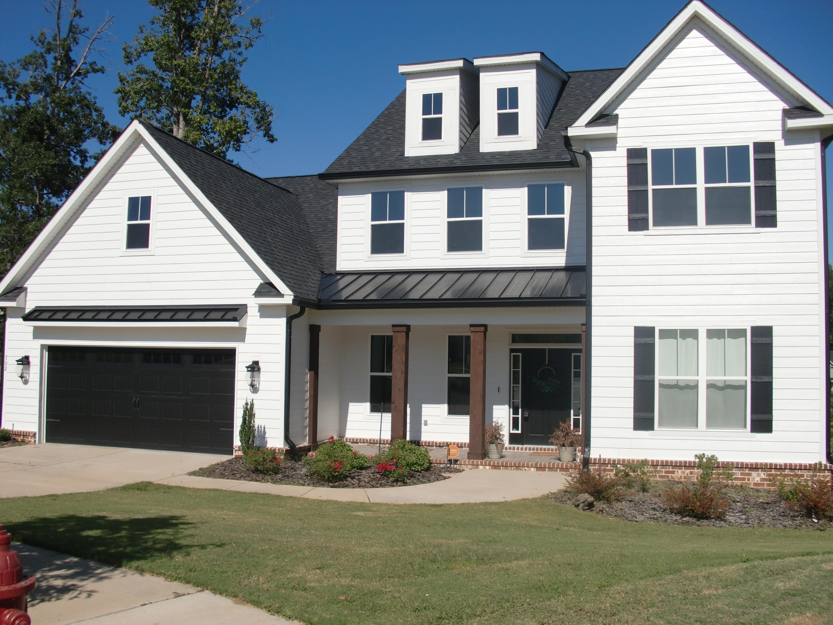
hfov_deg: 51.4
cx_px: 416
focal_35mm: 36
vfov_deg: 39.7
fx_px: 866
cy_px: 312
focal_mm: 6.3
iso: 64
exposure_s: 1/320
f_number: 7.9
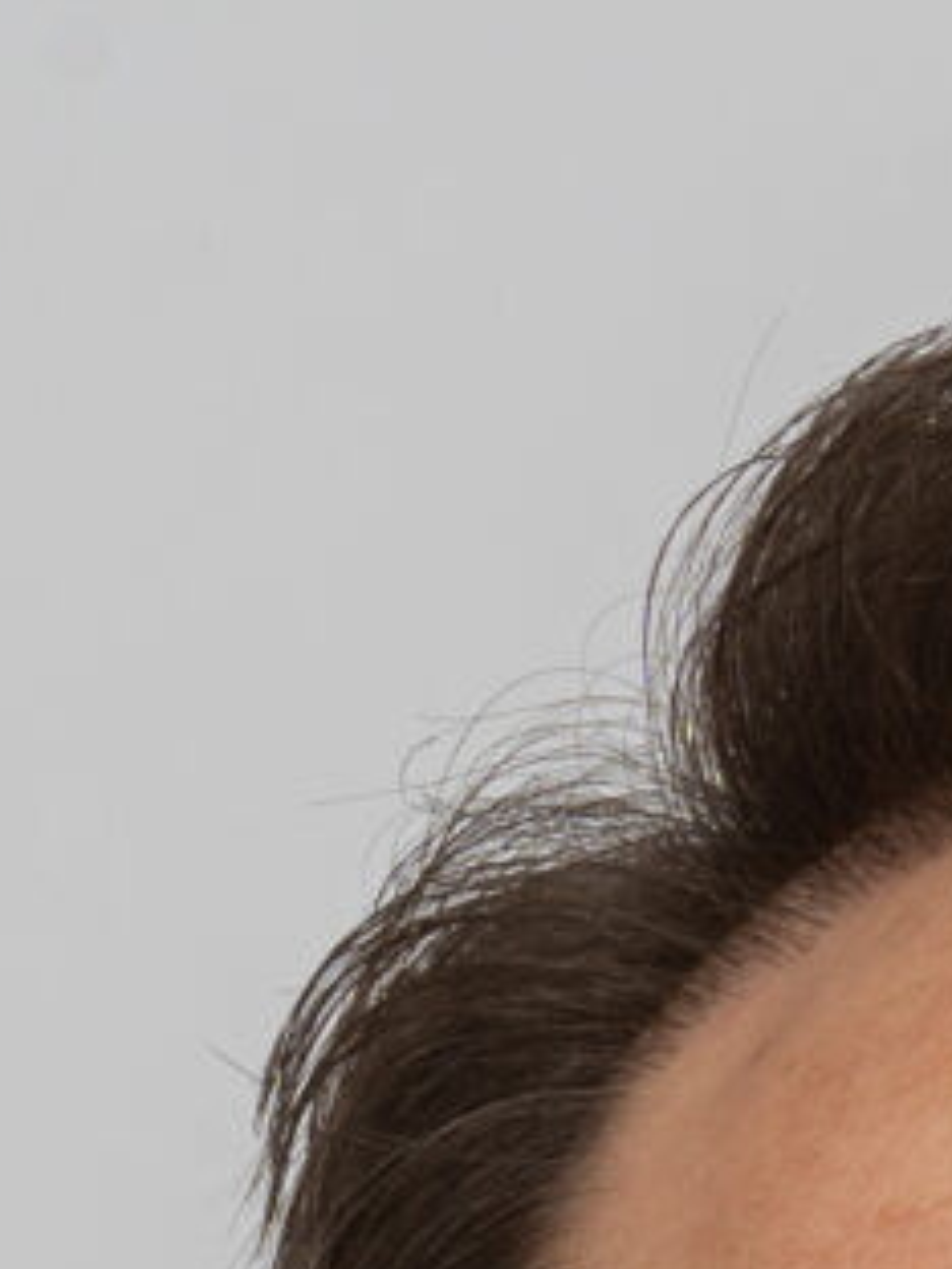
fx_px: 36412
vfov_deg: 2.0
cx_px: 1454
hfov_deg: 1.5
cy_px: 4645
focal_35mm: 993
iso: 100
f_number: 13
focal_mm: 126
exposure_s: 1/125
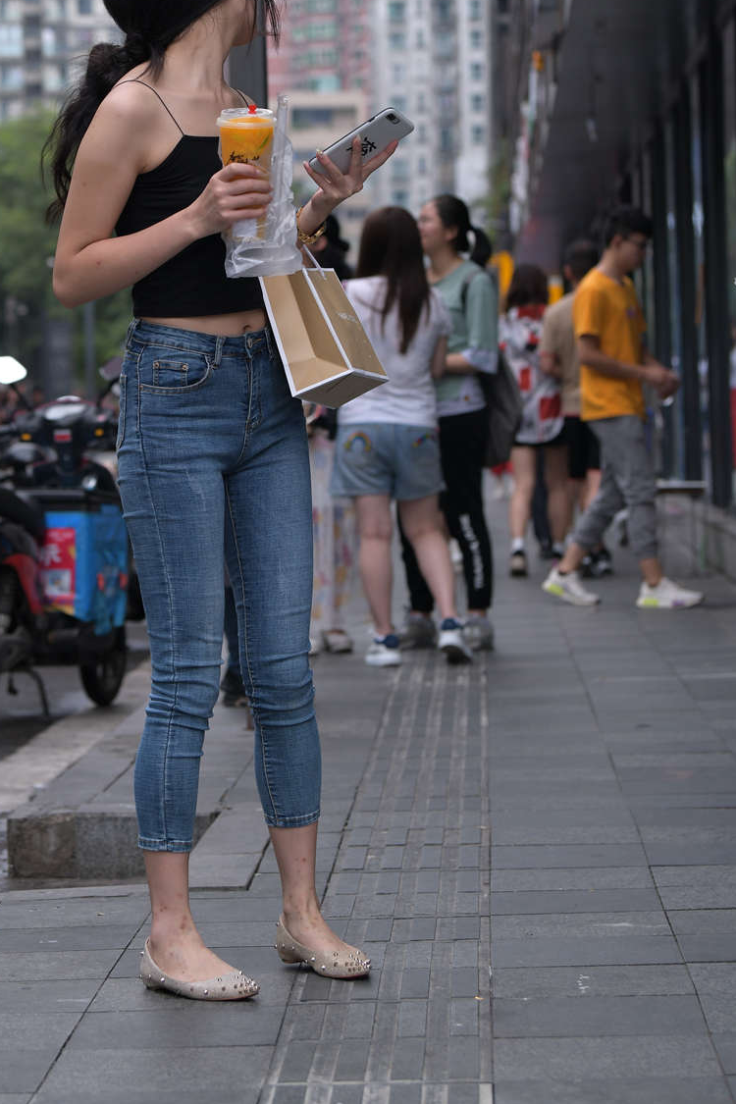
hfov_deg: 12.2
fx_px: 3434
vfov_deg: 18.2
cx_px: 222
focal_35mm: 112
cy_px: 303
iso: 250
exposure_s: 1/640
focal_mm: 70
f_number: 4
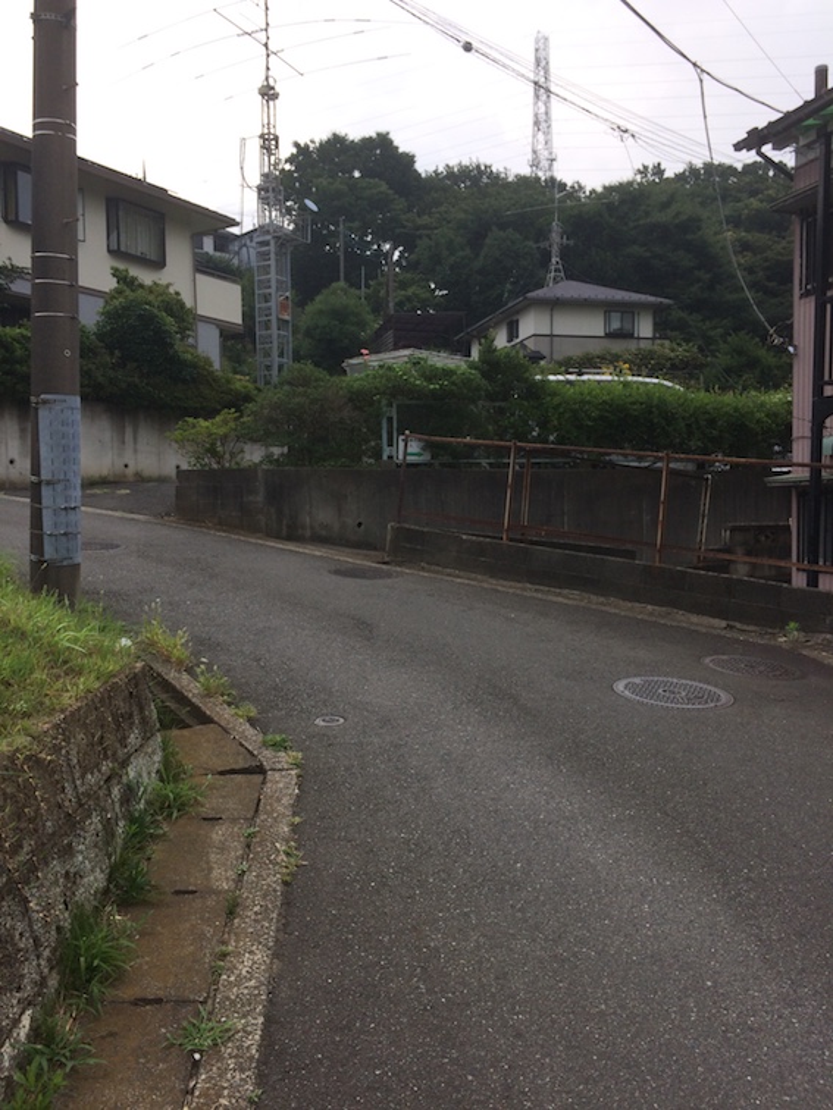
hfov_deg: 48.2
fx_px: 930
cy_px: 555
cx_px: 416
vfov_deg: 61.7
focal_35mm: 29
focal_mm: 4.15
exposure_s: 1/954
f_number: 2.2
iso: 32
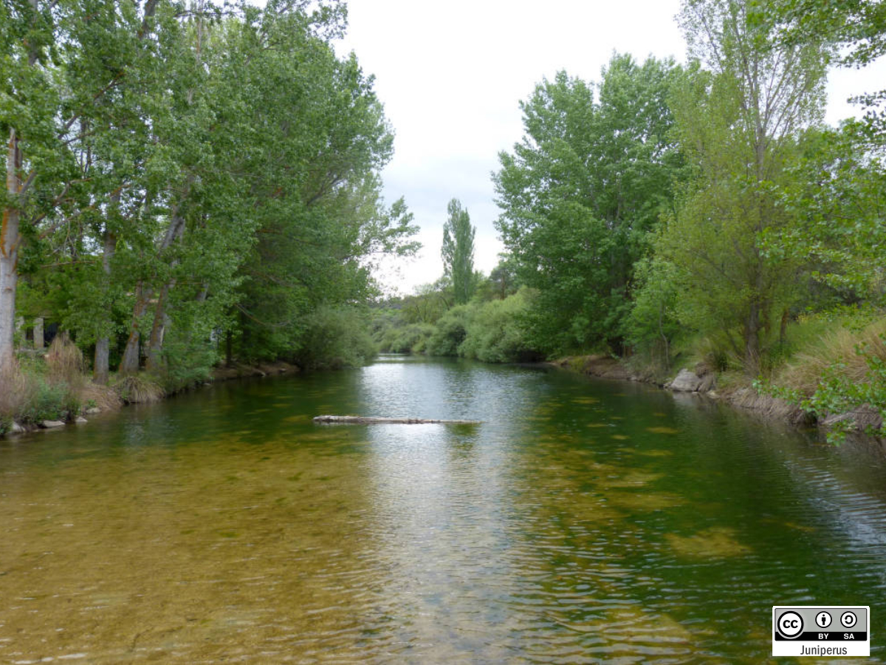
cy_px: 332
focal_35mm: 25
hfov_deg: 69.4
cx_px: 443
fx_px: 640
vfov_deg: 54.9
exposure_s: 1/320
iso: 100
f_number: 4
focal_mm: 4.5
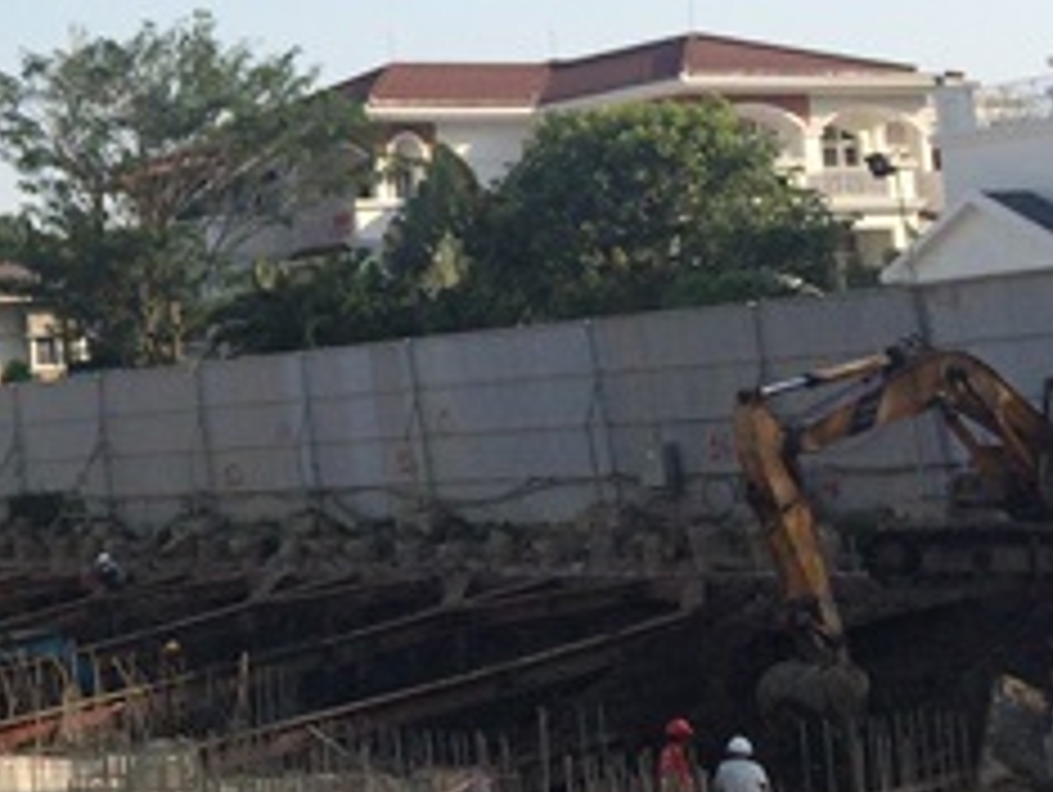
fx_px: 3015
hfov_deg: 17.7
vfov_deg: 14.9
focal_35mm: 99
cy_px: 194
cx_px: -526
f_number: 2.2
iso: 32
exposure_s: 1/1953
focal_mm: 4.15
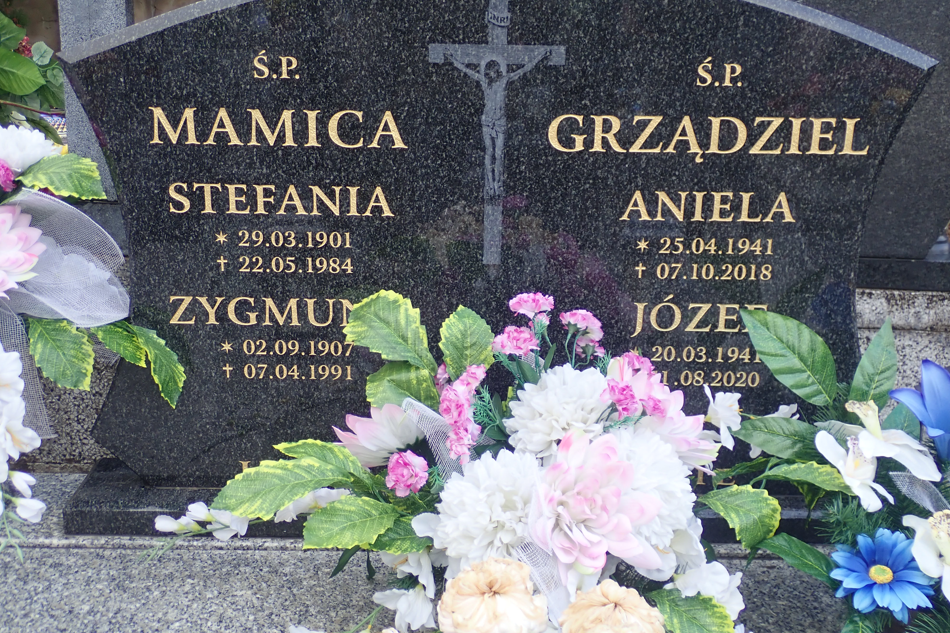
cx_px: 475
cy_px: 343
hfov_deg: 46.4
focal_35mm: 42
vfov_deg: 31.9
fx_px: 1108
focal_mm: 7.34
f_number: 2.8
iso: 100
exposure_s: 1/100
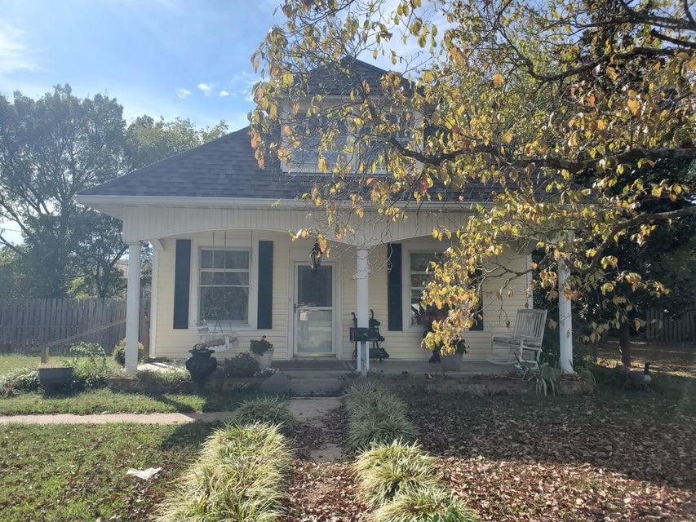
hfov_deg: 67.3
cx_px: 348
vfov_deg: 53.1
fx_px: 523
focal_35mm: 26
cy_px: 261
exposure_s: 1/1735
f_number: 2.4
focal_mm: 4.3
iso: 50
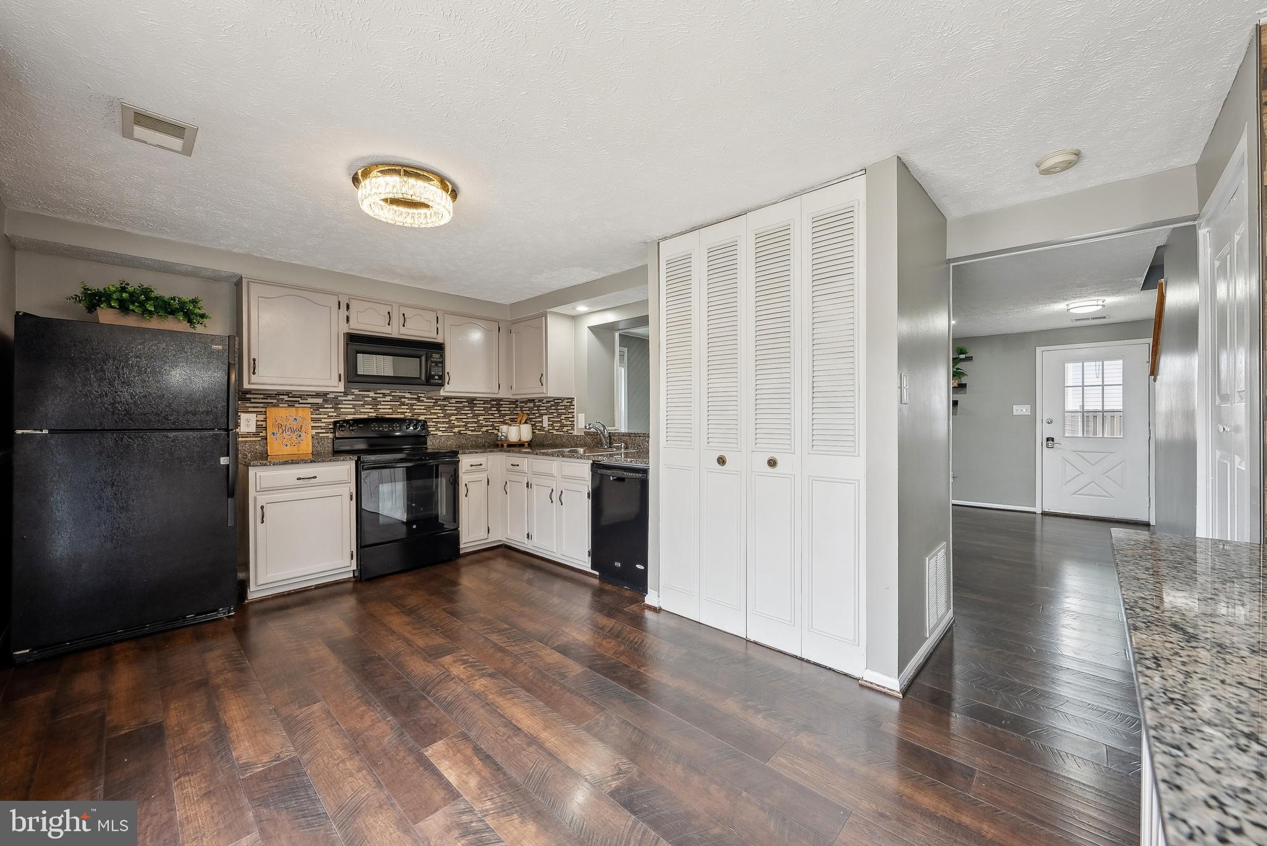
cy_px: 423
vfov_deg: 85.5
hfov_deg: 108.3
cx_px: 634
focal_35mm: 13
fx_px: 458
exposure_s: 1/40
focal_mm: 13
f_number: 7.1
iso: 640
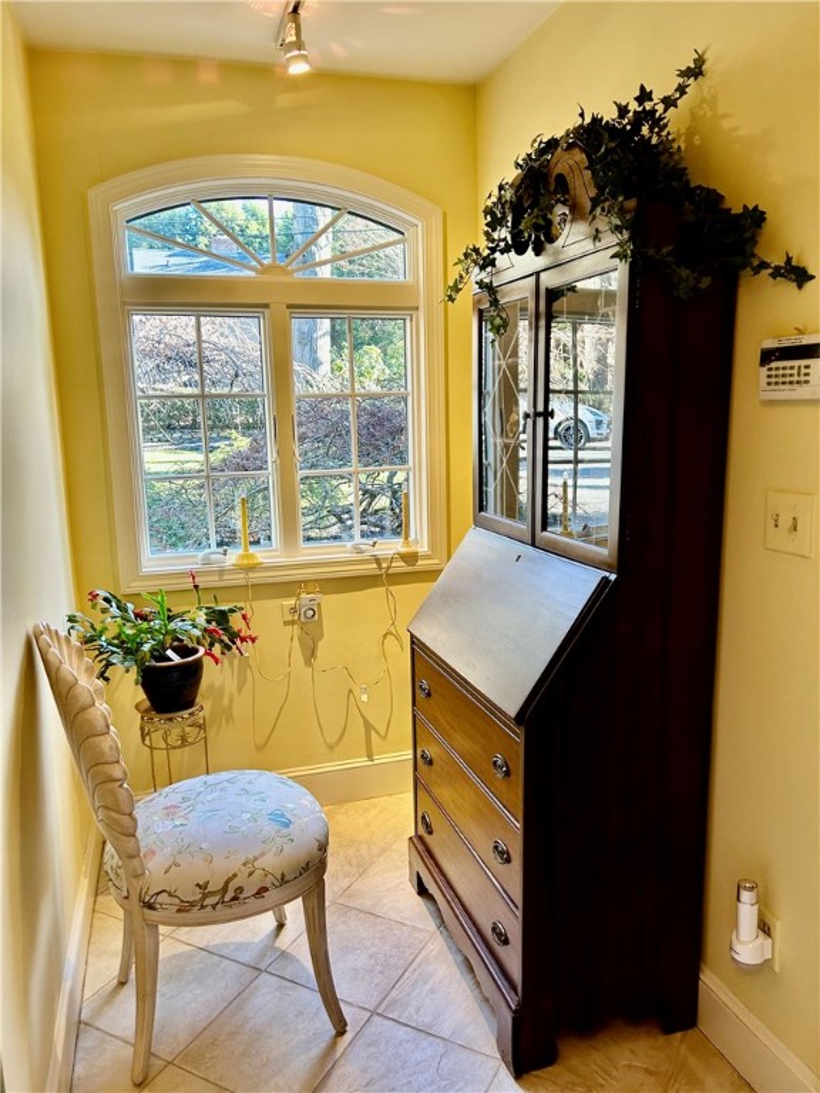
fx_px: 821
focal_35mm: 26
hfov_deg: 53.1
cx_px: 410
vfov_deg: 67.3
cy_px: 546
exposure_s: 1/60
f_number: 1.5
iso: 64
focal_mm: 5.7
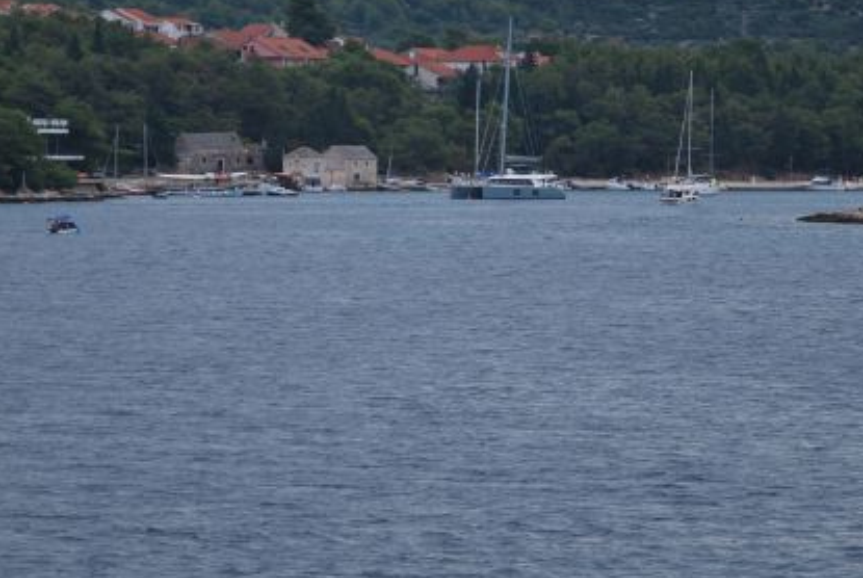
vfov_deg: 4.5
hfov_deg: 6.8
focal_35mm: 304
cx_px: 476
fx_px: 7297
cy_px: 162
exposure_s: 1/500
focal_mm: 105
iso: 140
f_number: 5.6
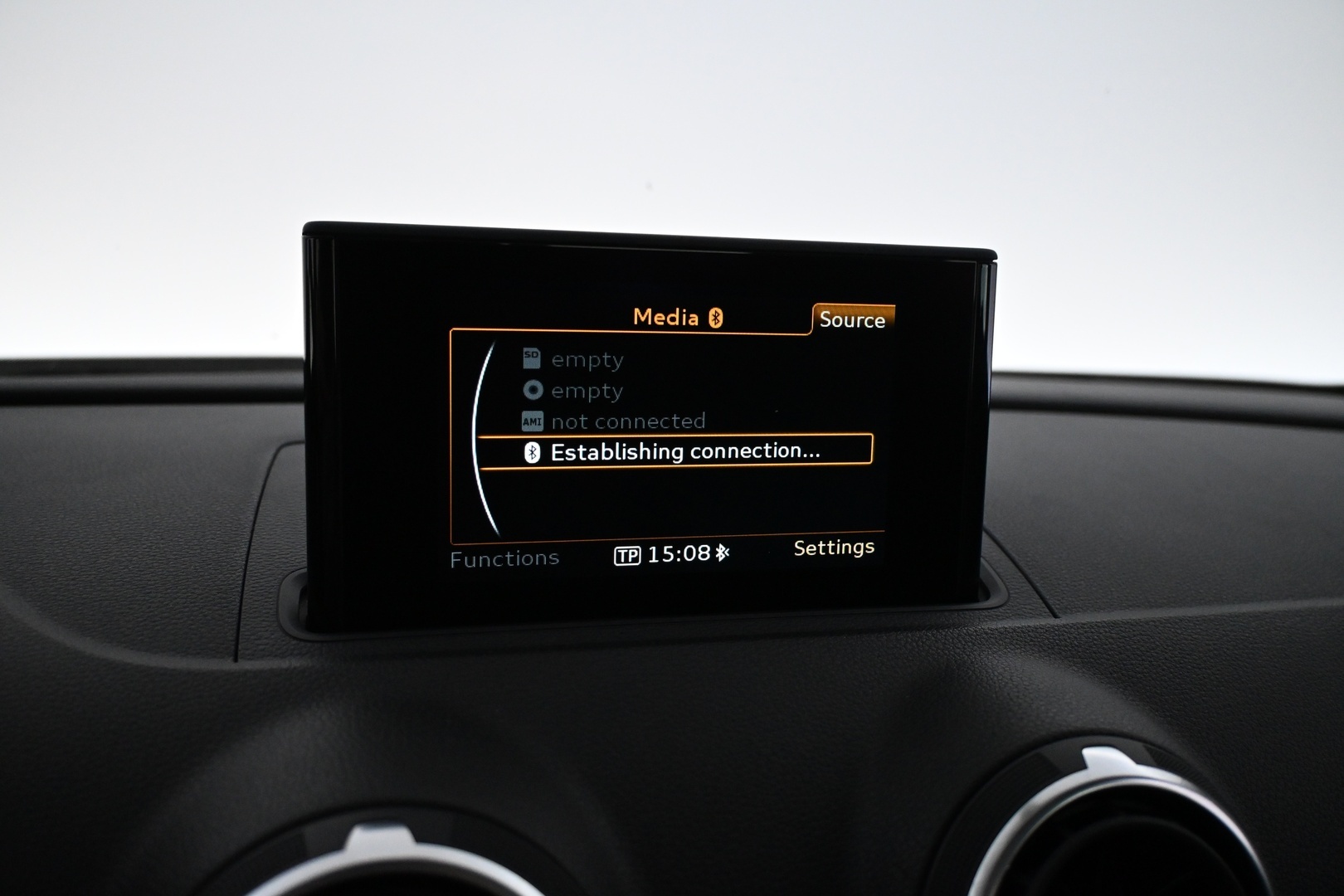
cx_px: 672
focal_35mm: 30
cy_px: 448
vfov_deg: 43.6
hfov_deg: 61.9
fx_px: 1120
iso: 2800
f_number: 3.8
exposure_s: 1/125
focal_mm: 20
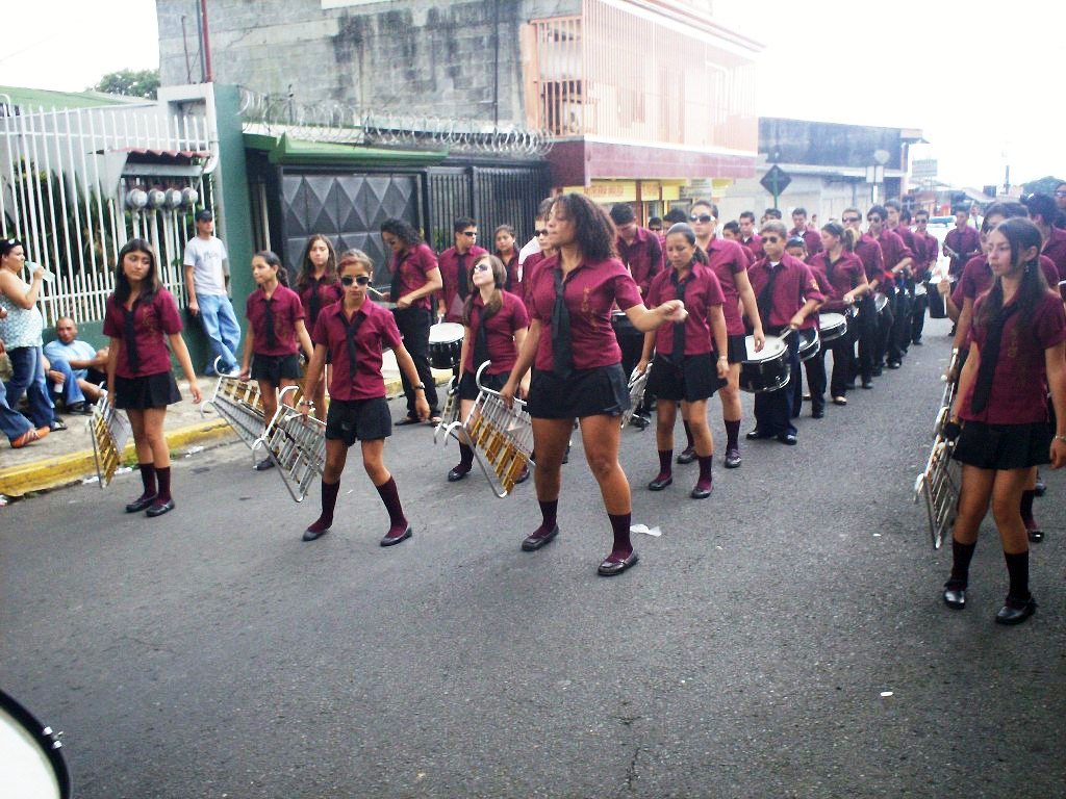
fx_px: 1109
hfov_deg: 51.4
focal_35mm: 36
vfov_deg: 39.7
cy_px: 400
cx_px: 533
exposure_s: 1/62.3
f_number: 4.5
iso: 140
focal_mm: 6
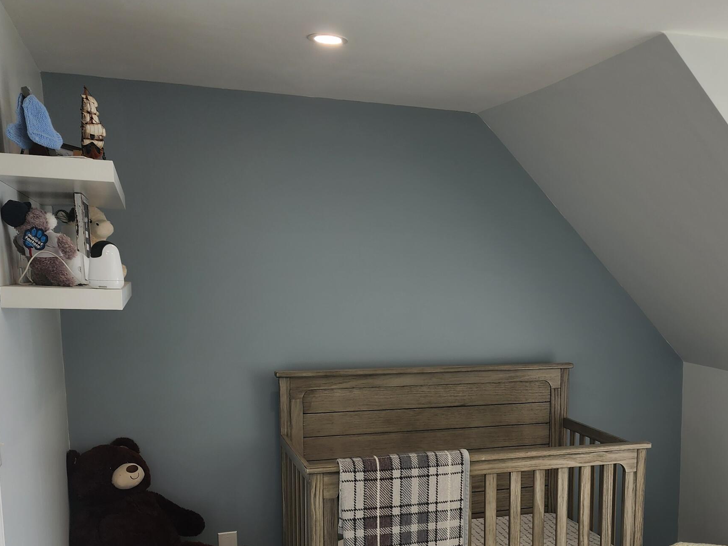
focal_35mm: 40
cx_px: 503
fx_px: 841
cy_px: 396
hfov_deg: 45.9
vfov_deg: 35.3
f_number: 1.8
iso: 25
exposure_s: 1/120
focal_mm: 6.4
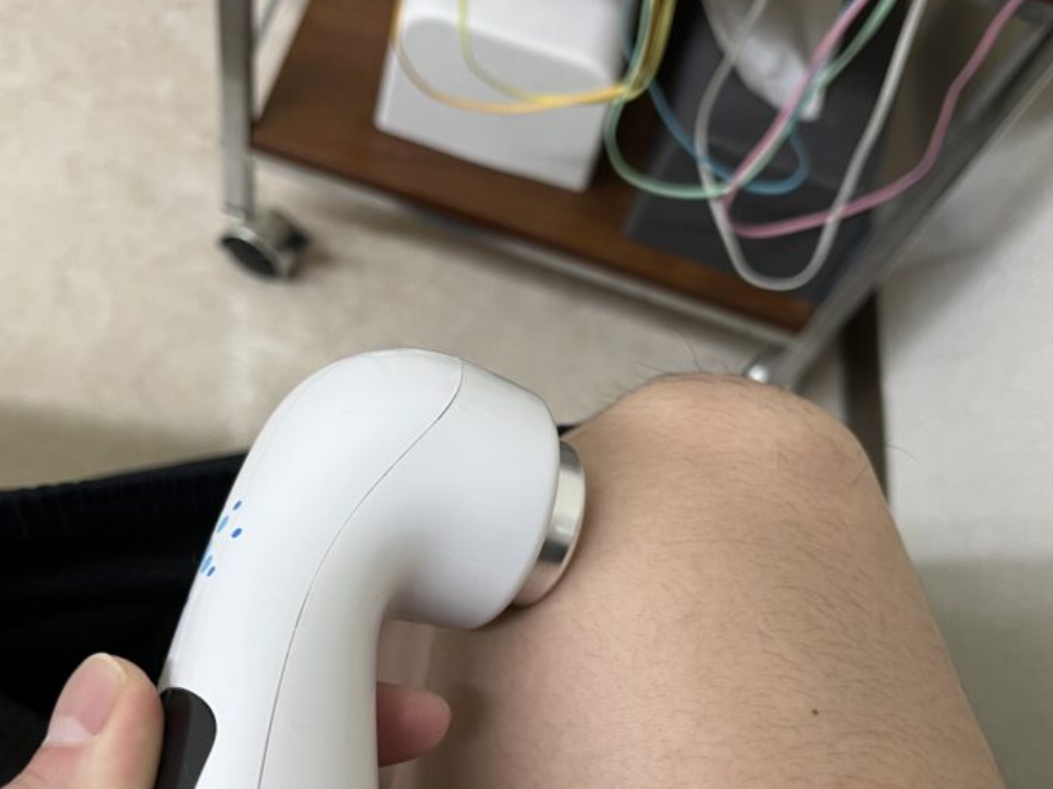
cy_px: 552
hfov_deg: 47.8
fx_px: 1186
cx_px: 583
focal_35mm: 39
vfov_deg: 36.3
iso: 80
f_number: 1.6
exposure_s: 1/50
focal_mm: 5.1
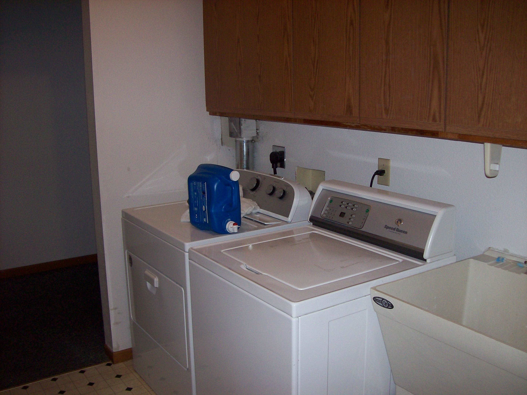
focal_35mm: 36
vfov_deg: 39.6
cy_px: 198
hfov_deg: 51.4
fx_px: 548
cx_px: 264
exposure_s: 1/64
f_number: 2.7
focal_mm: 6
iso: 80
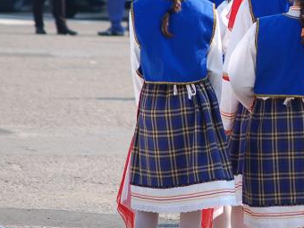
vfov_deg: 2.4
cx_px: 325
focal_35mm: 629
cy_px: 88
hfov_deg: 3.1
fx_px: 5528
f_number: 5.6
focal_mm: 145
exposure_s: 1/500
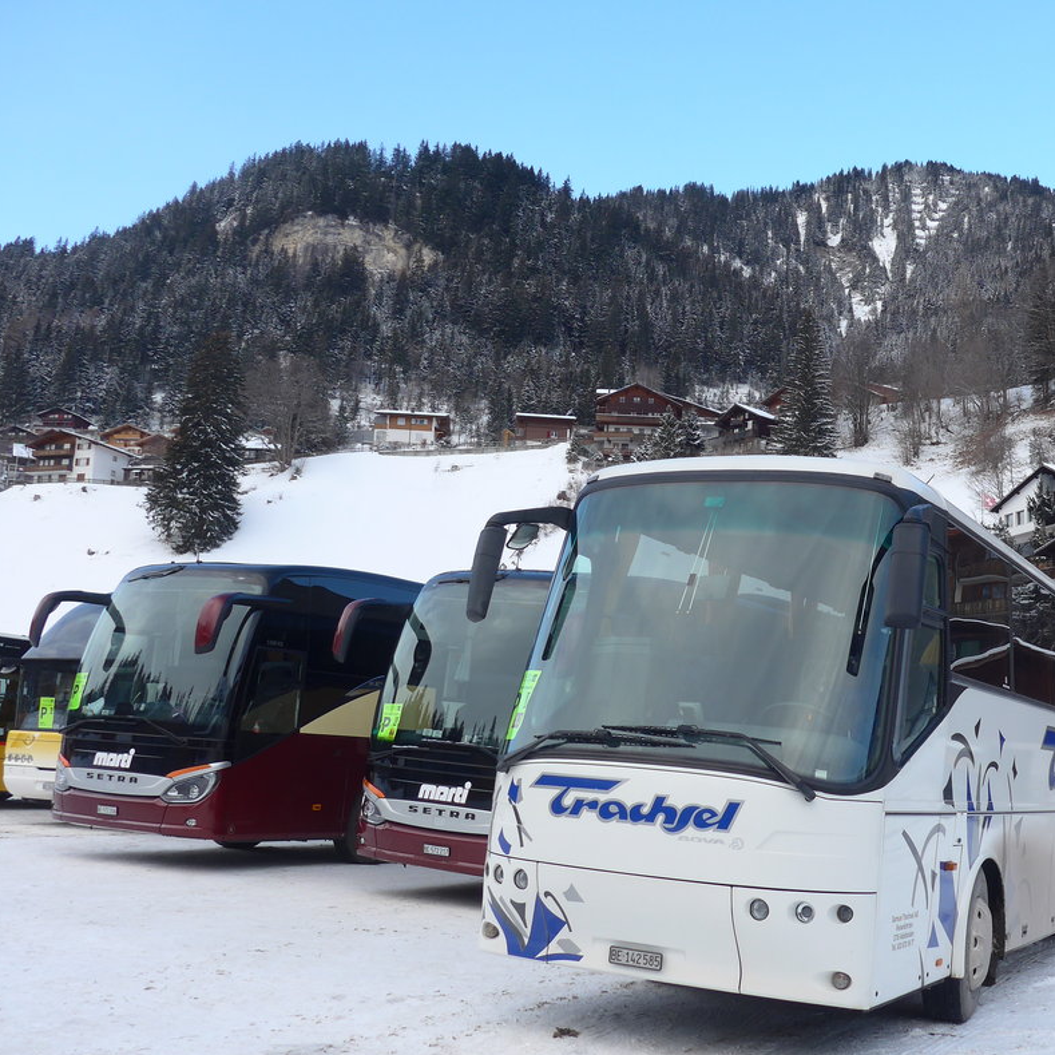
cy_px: 568
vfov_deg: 42.8
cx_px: 772
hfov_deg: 41.7
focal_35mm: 39
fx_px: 1345
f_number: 2.8
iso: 80
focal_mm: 6
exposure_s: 1/320
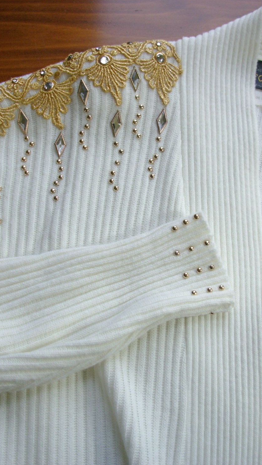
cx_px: 136
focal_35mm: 42
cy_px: 235
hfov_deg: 28.3
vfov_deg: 48.4
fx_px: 519
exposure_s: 1/83
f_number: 2.9
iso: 50
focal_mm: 6.3
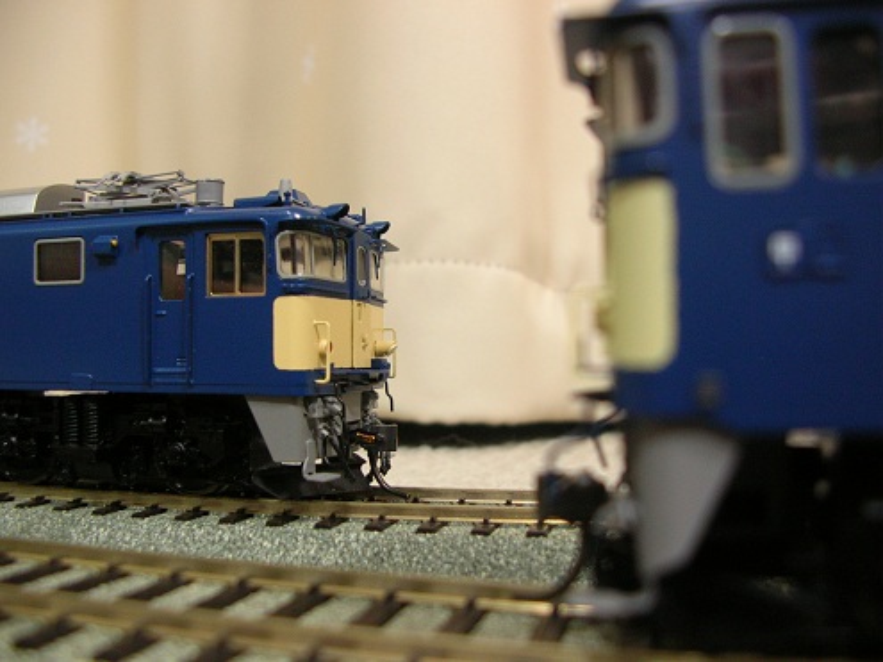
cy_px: 331
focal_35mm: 35
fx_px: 893
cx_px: 442
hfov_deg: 52.6
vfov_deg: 40.7
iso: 101
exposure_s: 1/5.6
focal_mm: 5.8
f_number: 2.8
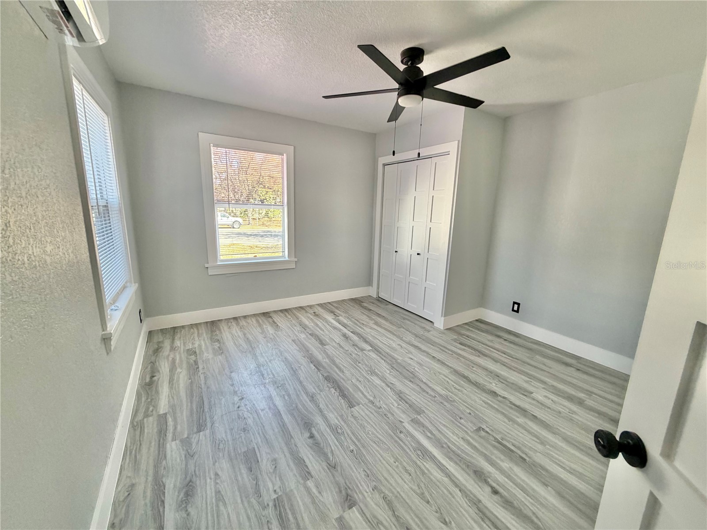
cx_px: 354
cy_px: 265
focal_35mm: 14
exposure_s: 1/121
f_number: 2.2
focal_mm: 2.22
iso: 320
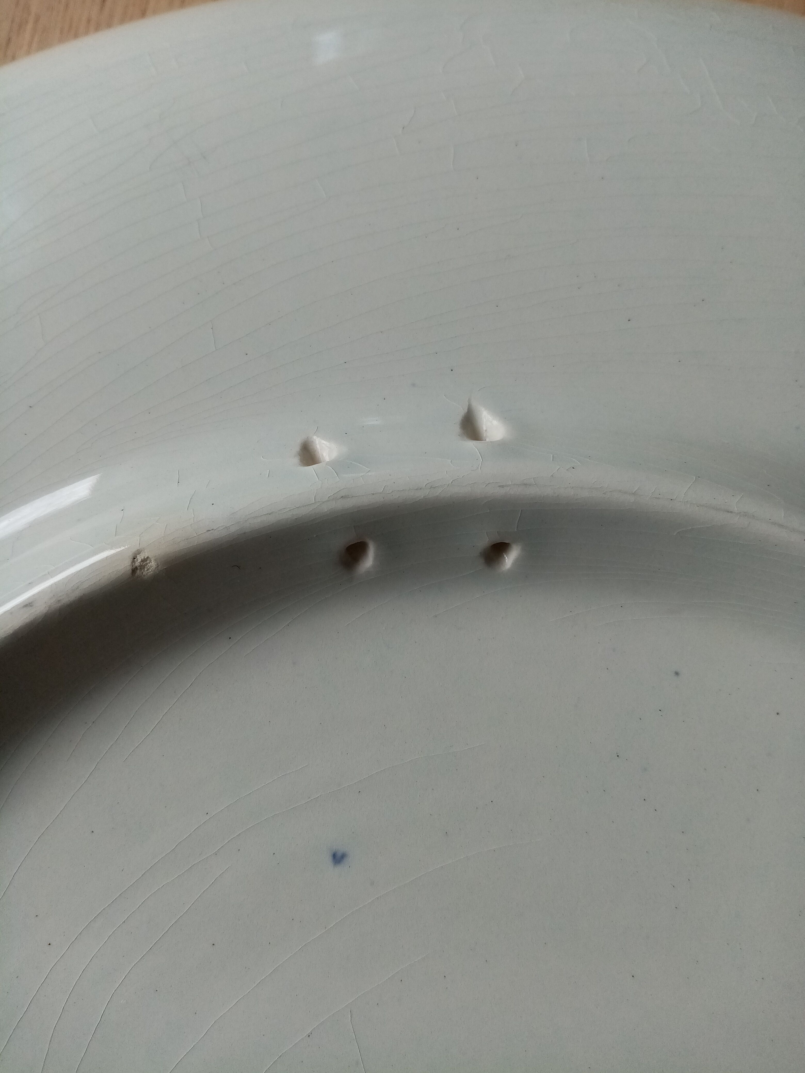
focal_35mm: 26
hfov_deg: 53.1
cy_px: 536
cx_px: 402
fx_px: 806
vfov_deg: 67.3
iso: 120
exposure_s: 1/50
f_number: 1.8
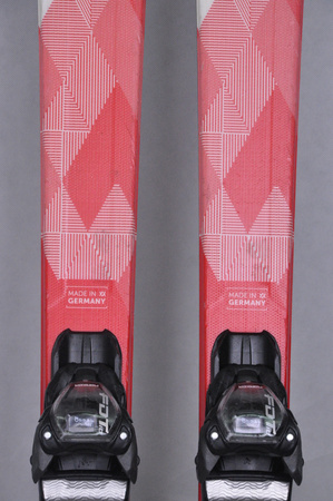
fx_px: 2190
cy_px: 250
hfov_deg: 8.7
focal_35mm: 158
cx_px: 166
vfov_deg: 13.1
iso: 3200
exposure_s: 1/125
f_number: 9.5
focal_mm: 105
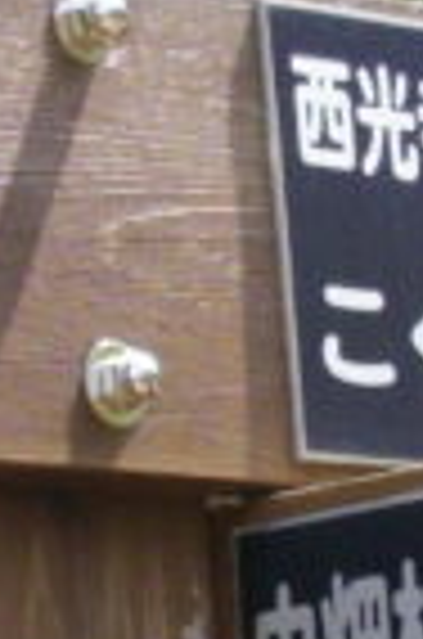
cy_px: 446
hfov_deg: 4.9
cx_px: 18
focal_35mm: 278
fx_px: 4923
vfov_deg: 7.4
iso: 100
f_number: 2.8
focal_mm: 6.2
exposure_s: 1/500
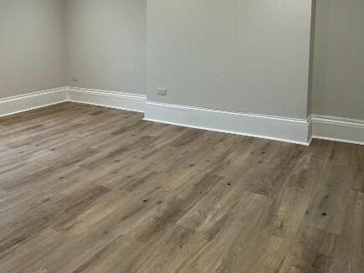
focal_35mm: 33
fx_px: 347
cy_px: 70
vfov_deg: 41.8
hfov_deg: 51.5
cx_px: 67
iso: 125
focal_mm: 2.22
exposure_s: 1/100
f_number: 2.2
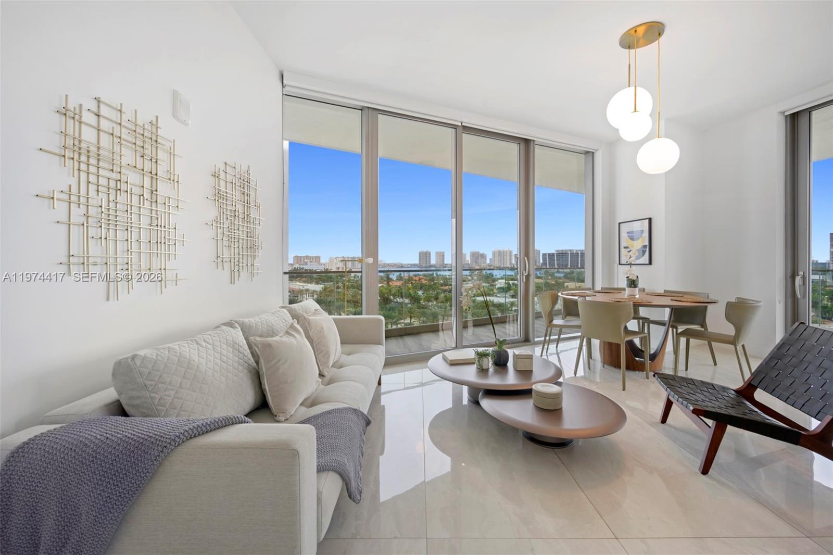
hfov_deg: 104.3
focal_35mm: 14
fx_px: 324
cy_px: 278
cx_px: 416
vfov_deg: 81.2
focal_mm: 14
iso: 100
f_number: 9
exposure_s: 1/8
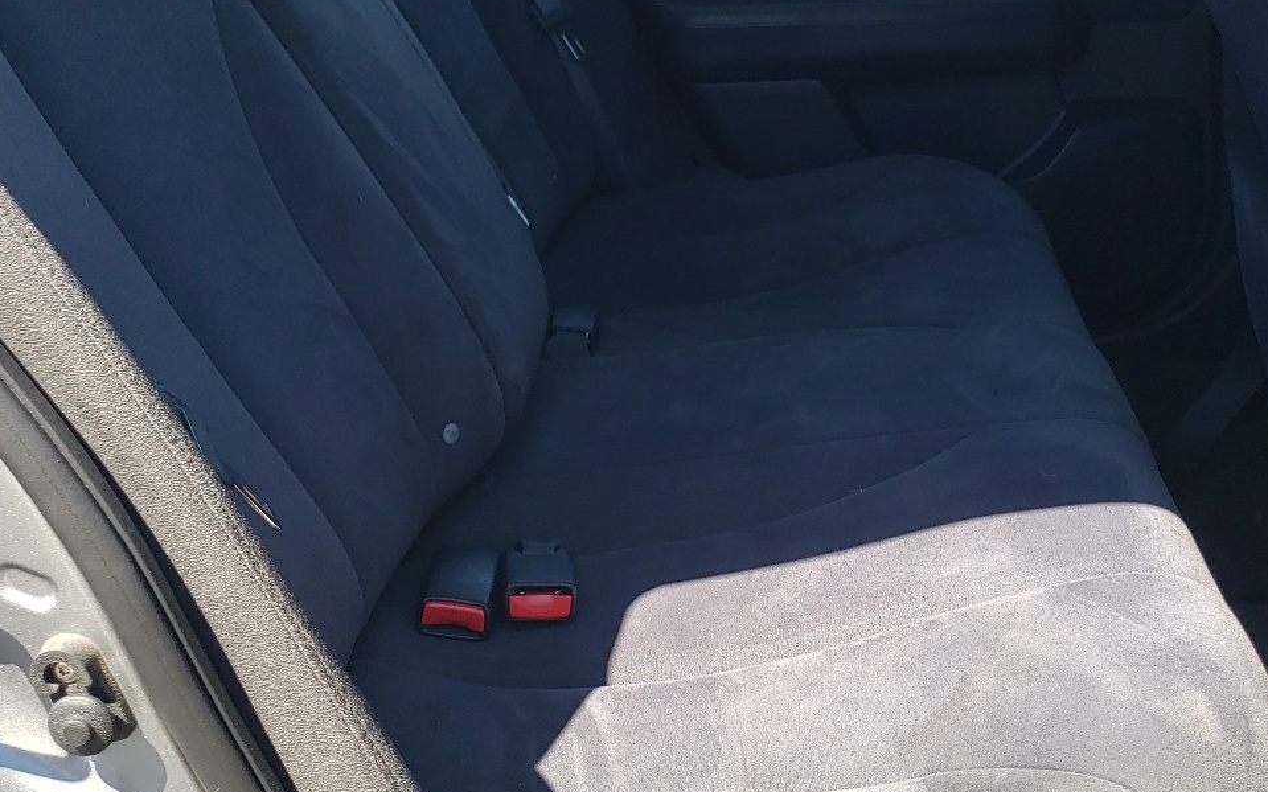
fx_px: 1589
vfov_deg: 27.9
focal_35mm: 46
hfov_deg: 43.4
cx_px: 695
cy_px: 294
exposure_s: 1/526
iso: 50
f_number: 1.5
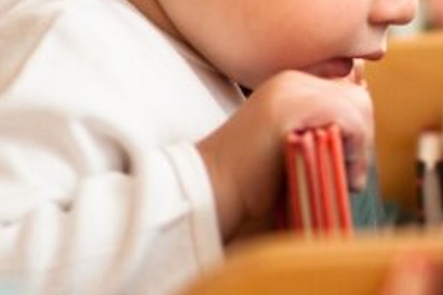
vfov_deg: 2.7
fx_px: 6206
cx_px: 691
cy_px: 53
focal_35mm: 505
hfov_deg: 4.1
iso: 200
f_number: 2
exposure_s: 1/500
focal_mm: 85
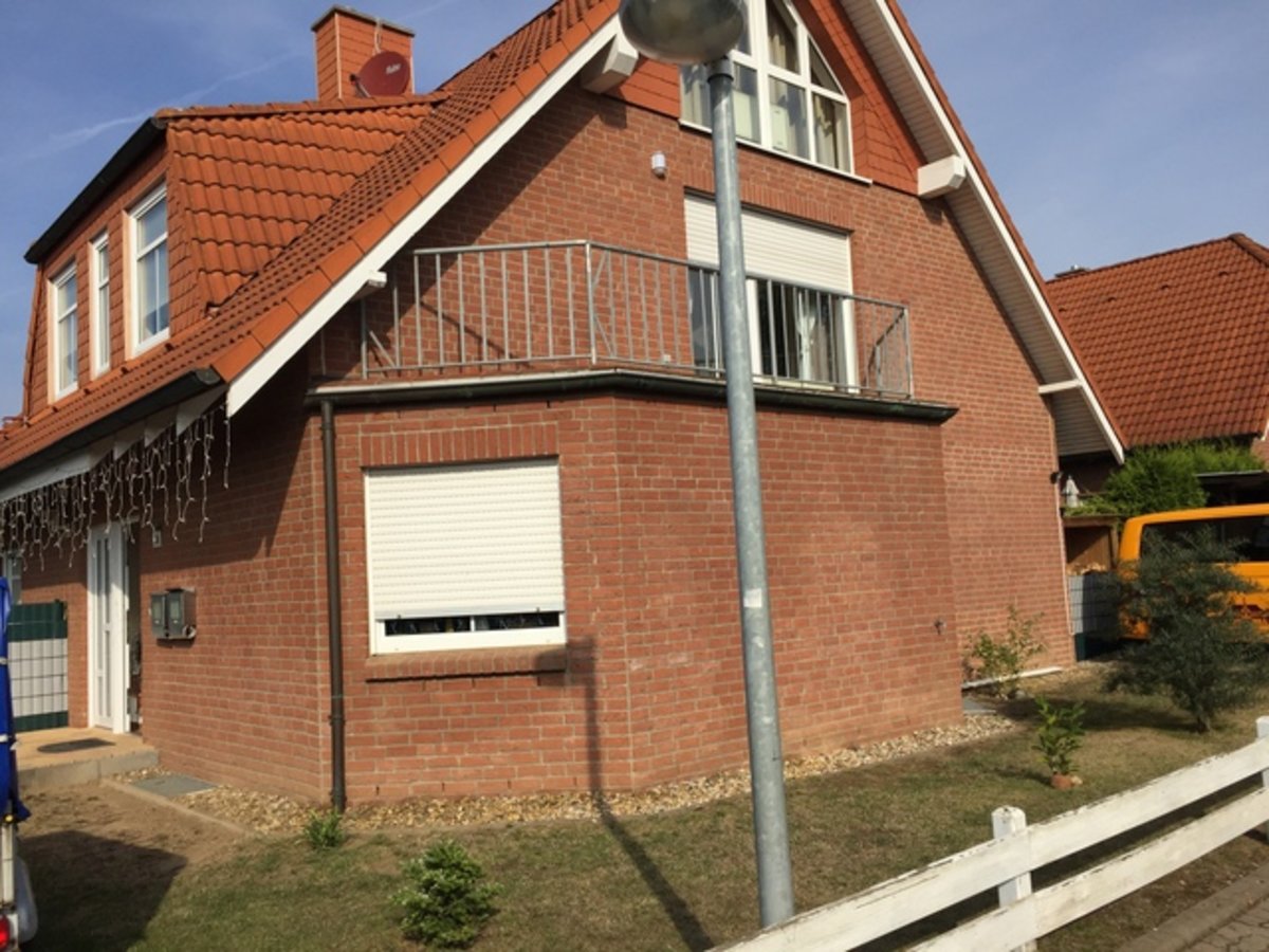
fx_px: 1063
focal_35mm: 29
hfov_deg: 61.7
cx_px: 634
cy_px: 476
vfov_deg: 48.2
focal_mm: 4.15
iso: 32
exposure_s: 1/3597
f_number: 2.2
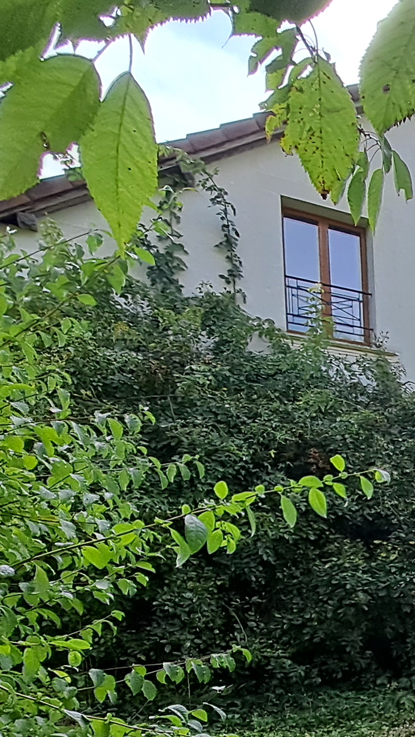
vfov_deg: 54.5
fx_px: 646
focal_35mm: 33
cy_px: 612
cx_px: 641
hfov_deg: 25.5
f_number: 2.2
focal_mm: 1.42
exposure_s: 1/675
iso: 40
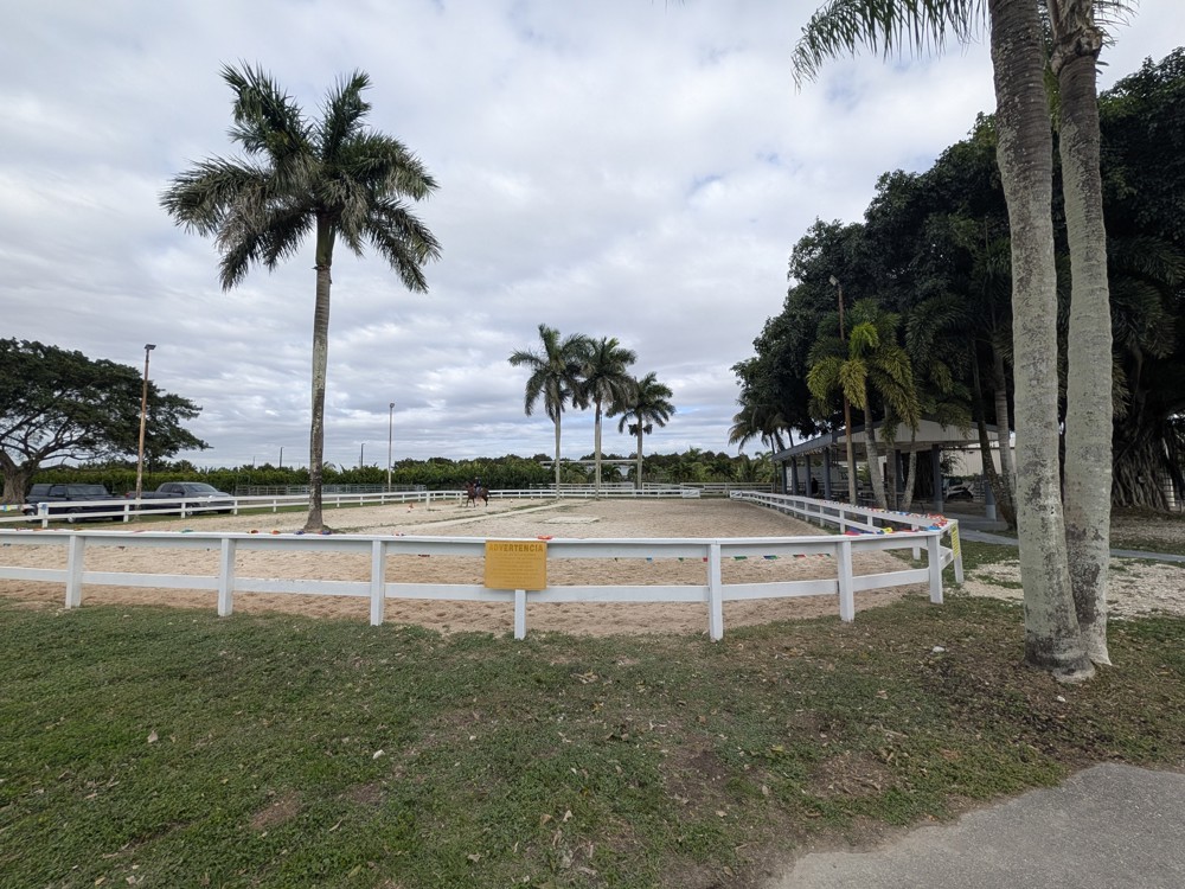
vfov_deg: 94.5
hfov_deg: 110.5
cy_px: 444
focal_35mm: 12
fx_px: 411
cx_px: 592
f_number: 1.7
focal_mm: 2.02
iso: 49
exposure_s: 1/1953
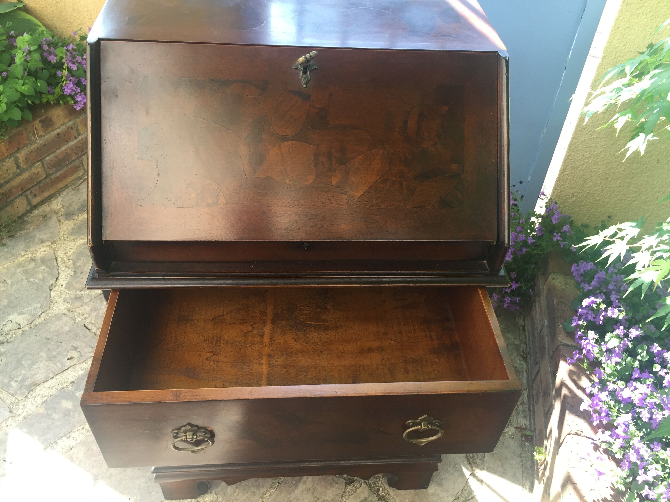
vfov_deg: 48.2
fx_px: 561
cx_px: 335
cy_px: 251
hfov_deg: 61.7
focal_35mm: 29
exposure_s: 1/120
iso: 40
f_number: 2.2
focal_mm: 4.15
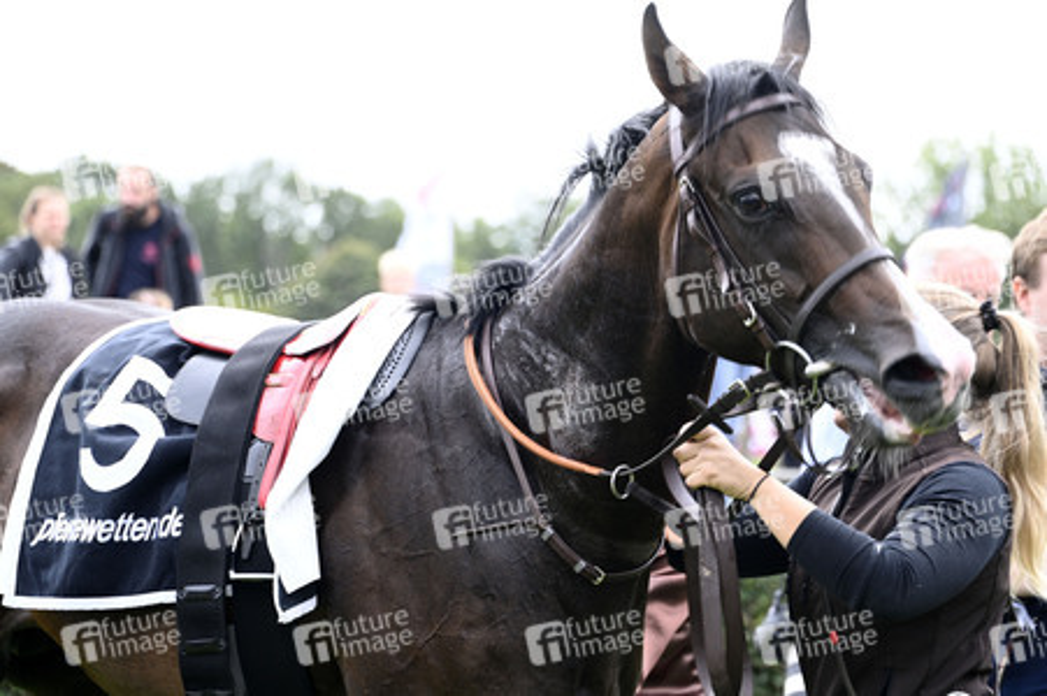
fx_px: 4214
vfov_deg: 9.4
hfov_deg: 14.2
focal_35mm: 145
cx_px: 524
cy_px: 348
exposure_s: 1/200
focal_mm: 145
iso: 320
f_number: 5.6
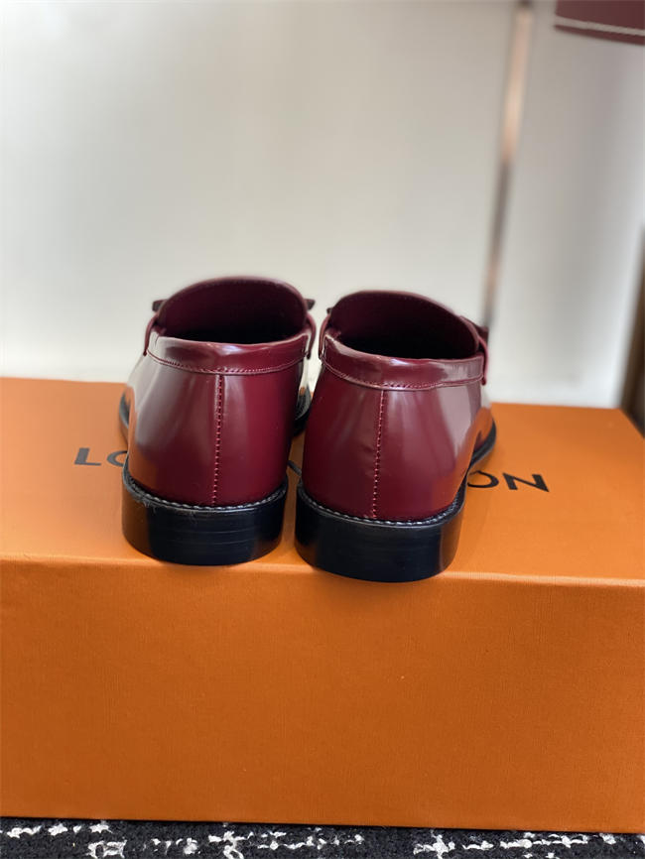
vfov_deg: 36.8
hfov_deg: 28.0
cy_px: 430
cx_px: 322
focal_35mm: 52
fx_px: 1291
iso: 64
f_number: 2
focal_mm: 6
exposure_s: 1/122
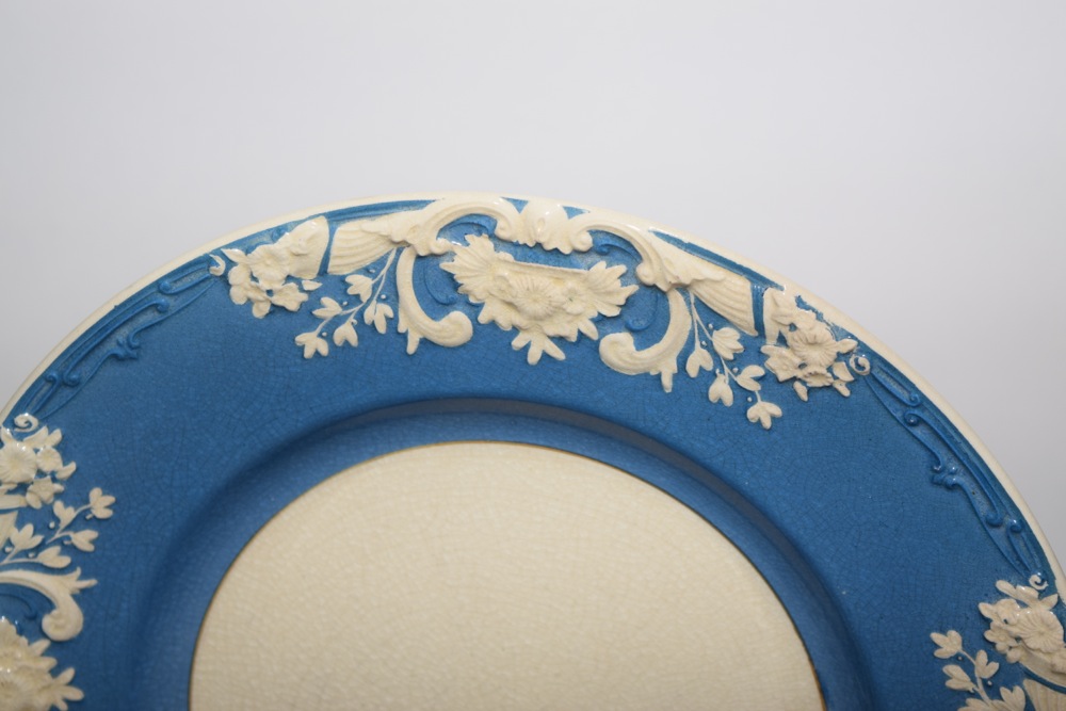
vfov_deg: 16.6
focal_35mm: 82
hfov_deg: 24.6
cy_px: 356
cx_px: 533
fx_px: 2443
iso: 220
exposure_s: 1/60
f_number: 5.6
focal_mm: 55
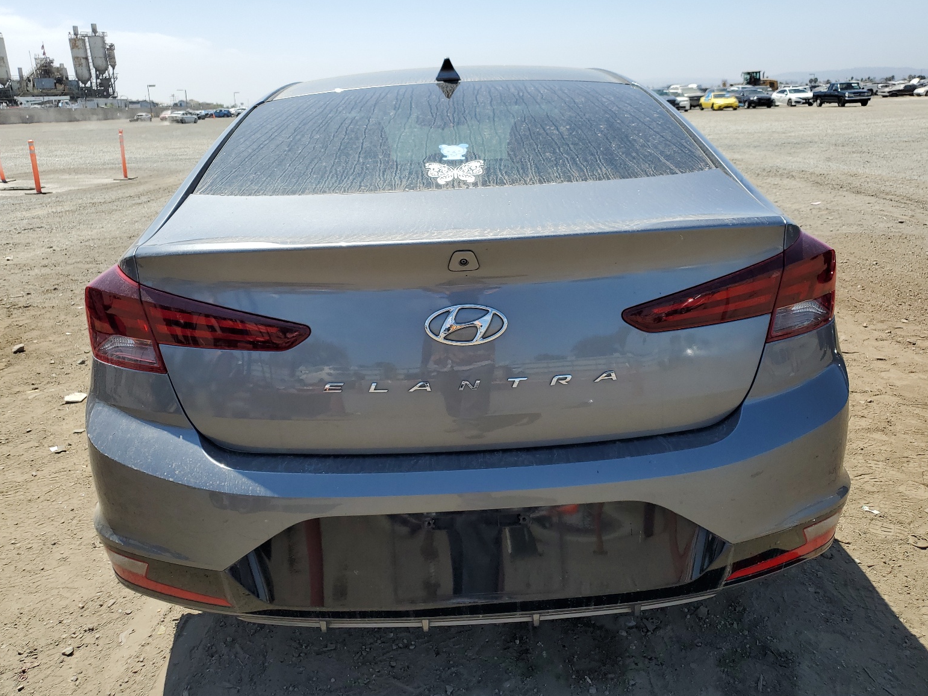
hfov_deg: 65.3
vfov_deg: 51.4
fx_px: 724
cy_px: 352
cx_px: 473
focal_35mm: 27
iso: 50
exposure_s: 1/2500
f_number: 1.5
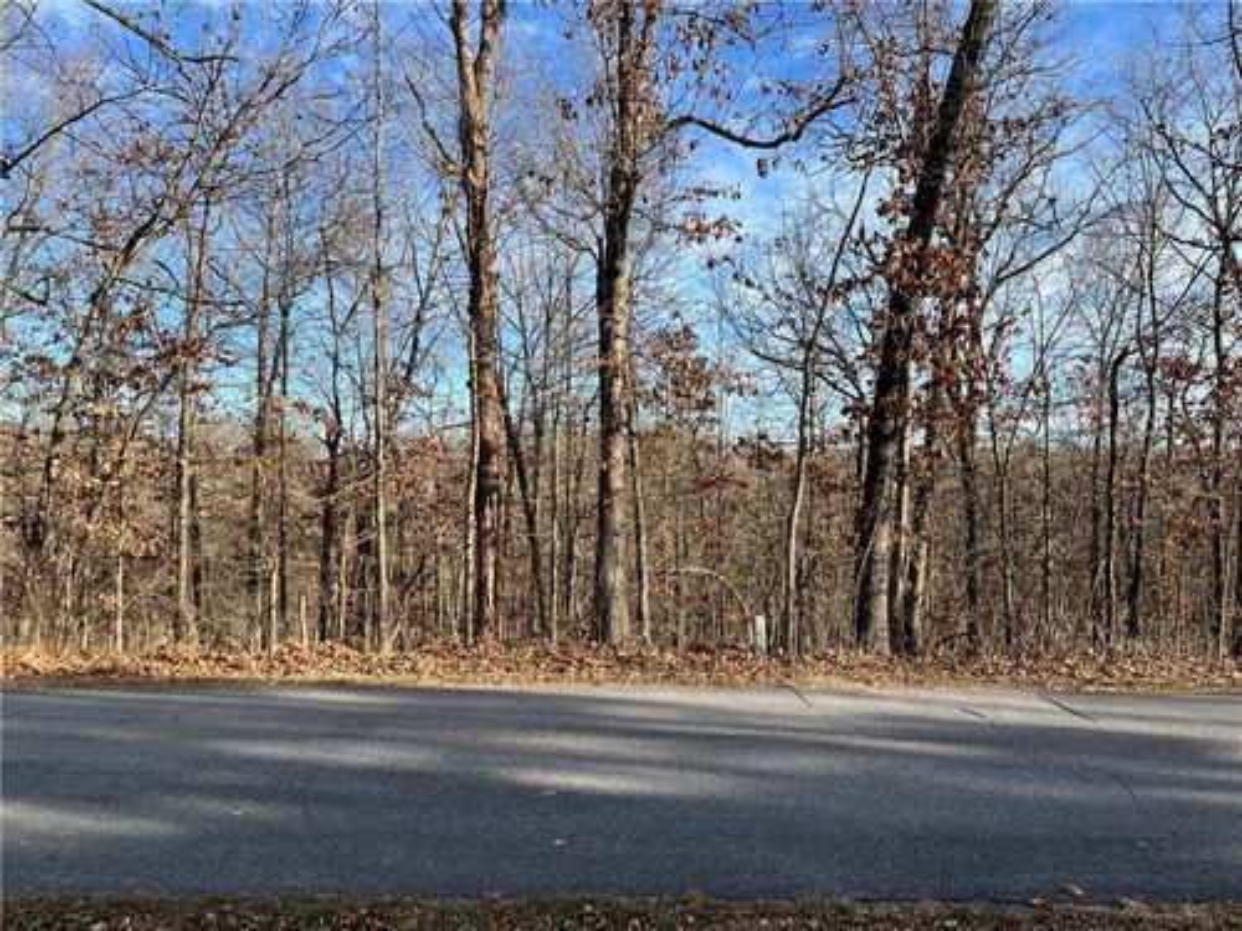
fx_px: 933
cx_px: 621
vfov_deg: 53.1
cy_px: 466
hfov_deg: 67.3
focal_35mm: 26
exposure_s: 1/1355
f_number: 1.6
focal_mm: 5.1
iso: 50
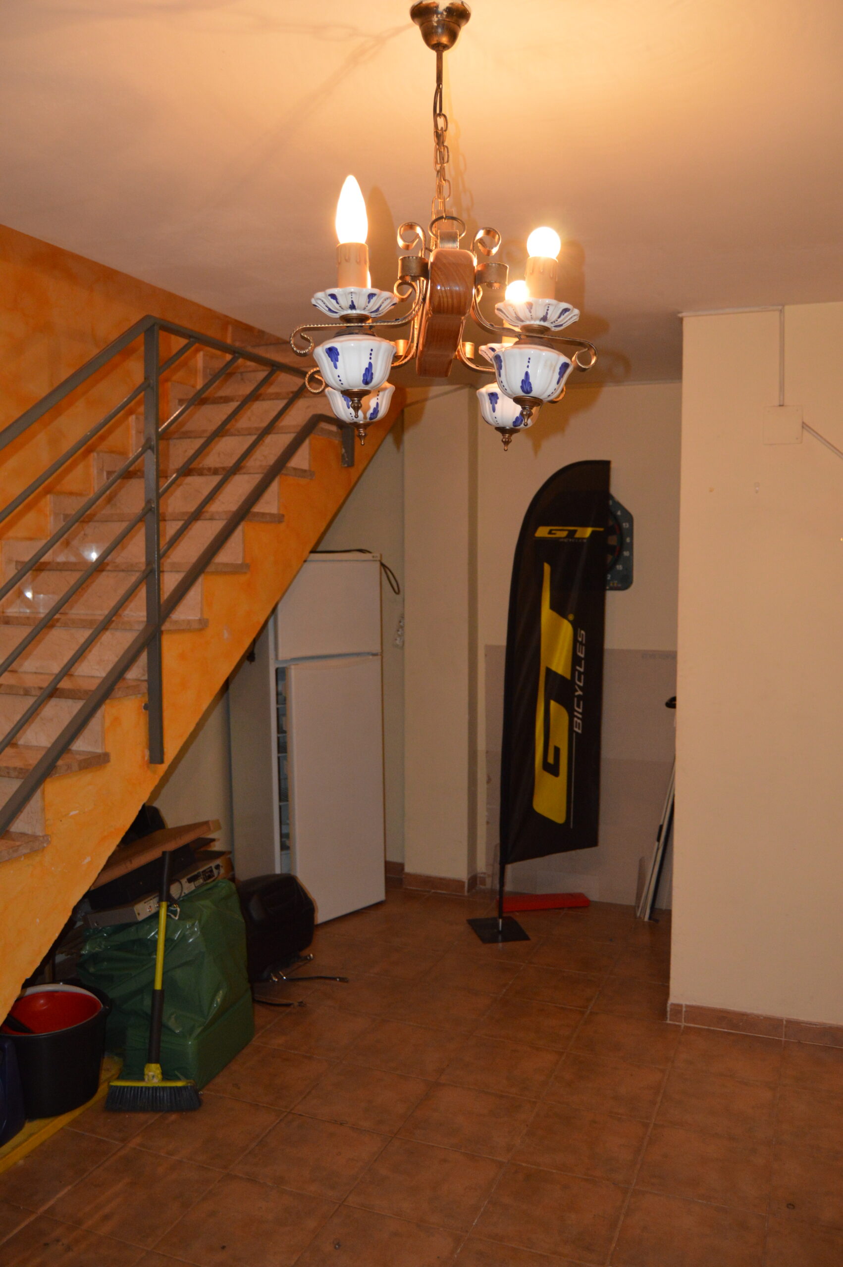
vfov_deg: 67.4
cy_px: 634
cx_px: 422
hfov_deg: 47.8
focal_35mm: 27
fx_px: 950
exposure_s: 1/60
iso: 800
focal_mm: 18
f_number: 3.5
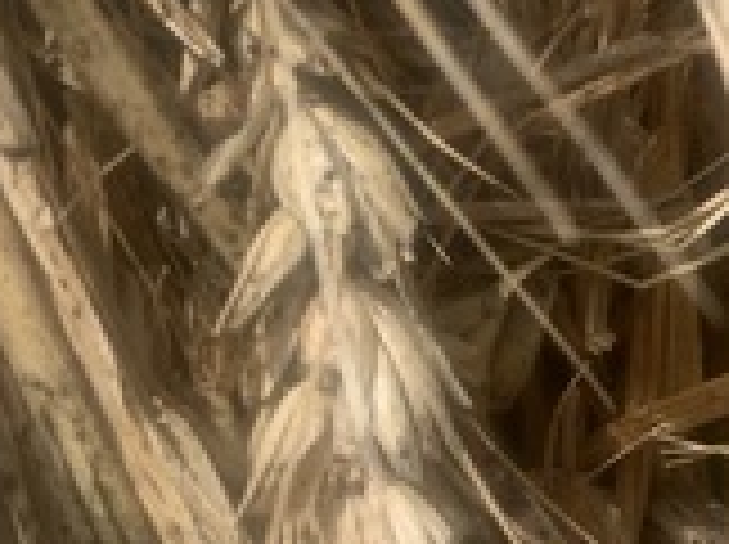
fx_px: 2229
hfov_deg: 15.1
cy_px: 429
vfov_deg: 13.9
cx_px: 1462
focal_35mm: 106
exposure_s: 1/1332
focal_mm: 4.25
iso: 25
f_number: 1.8
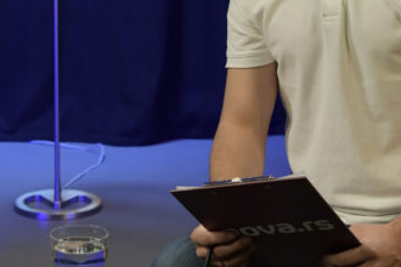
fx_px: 1381
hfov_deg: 16.4
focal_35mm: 124
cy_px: 36
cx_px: 69
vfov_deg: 11.0
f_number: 4
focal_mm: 40
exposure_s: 1/125
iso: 1250
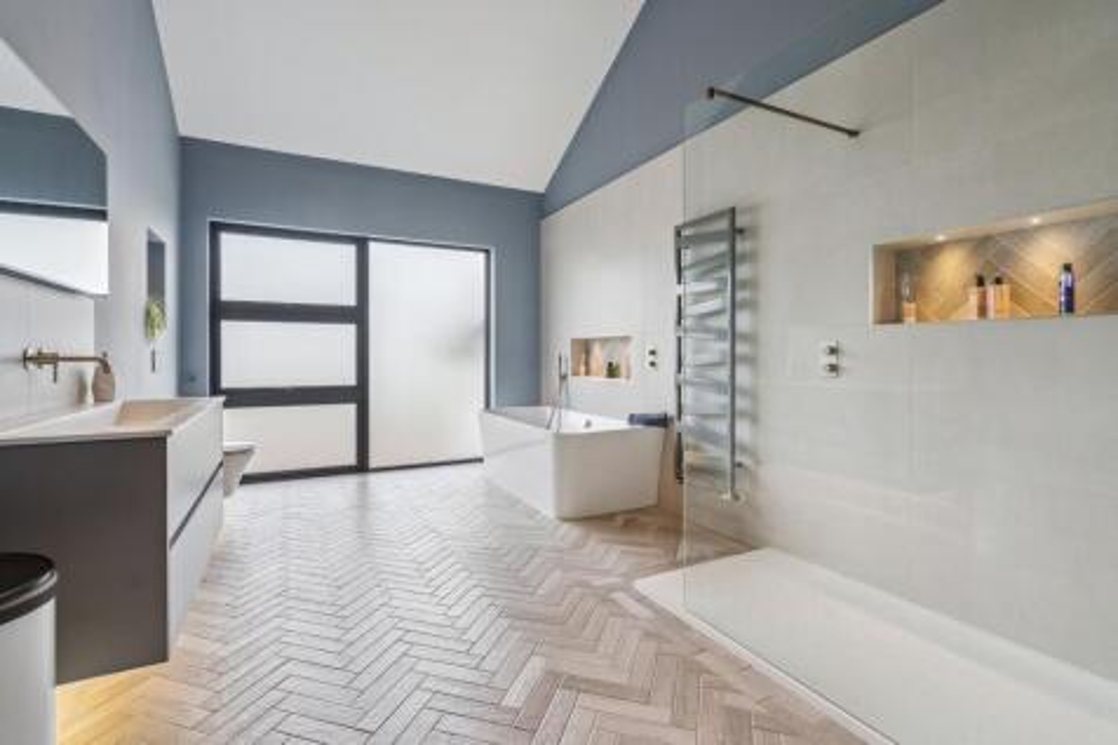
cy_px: 372
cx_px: 559
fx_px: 497
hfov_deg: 96.8
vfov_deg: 73.7
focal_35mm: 16
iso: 320
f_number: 5.6
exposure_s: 1/50
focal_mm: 16
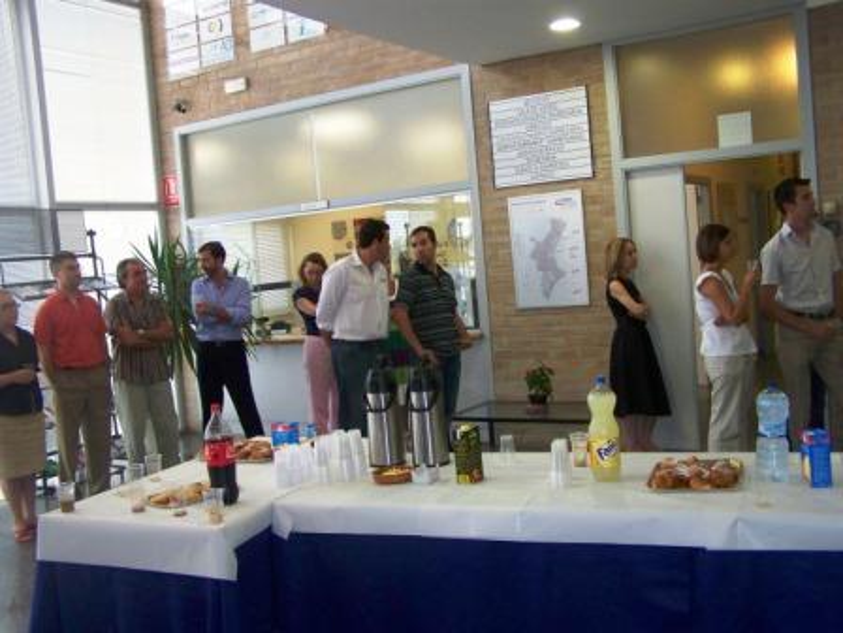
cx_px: 422
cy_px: 316
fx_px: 925
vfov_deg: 37.7
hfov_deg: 49.0
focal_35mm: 38
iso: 200
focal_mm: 6.3
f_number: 2.8
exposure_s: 1/60
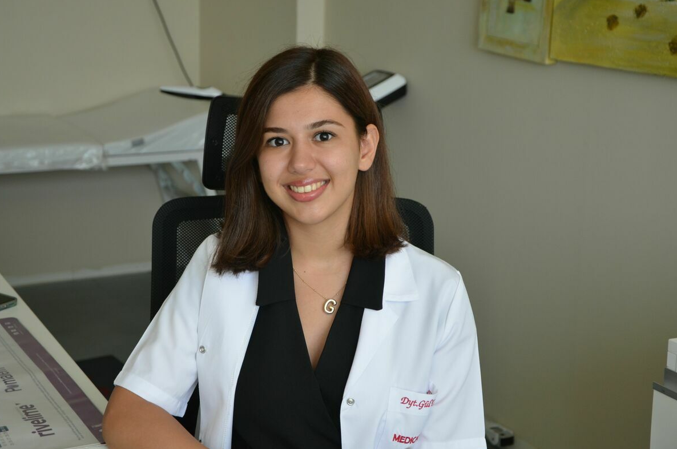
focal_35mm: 68
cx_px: 313
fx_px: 1276
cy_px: 222
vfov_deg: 19.9
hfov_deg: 29.7
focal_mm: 42
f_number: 4.8
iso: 400
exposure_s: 1/80
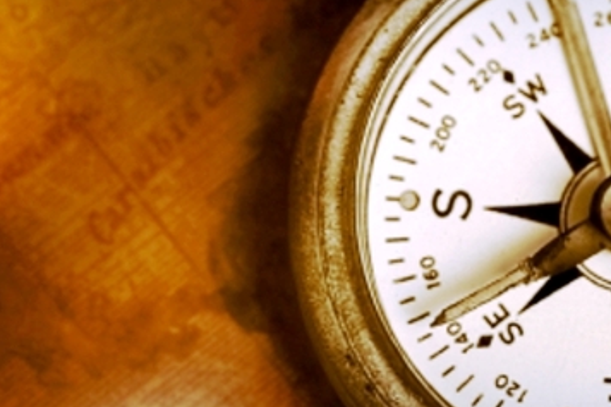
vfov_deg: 4.9
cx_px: 374
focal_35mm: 283
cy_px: 199
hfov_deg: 7.3
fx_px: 4799
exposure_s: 1/250
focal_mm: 105
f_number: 5
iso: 200
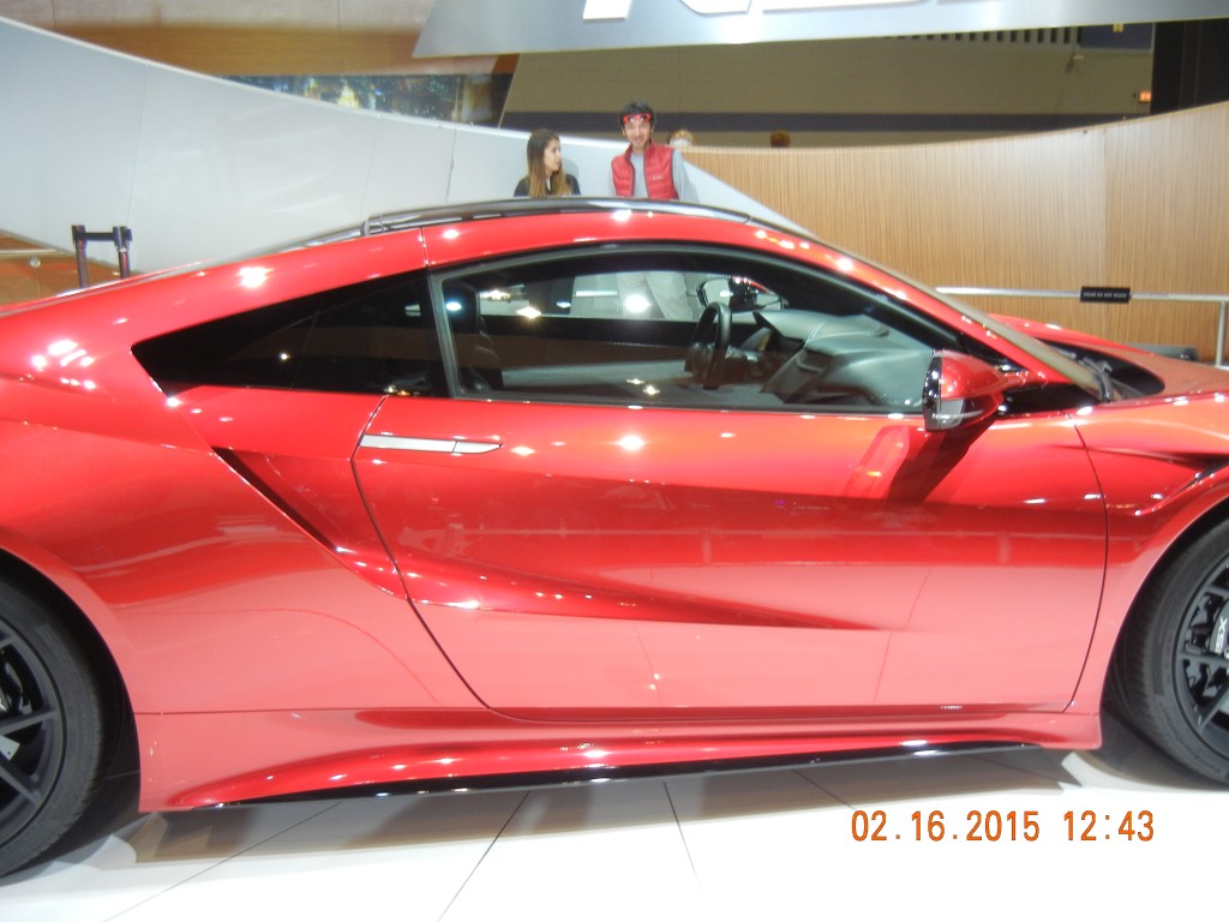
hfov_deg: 54.0
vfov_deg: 41.8
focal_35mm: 34
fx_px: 1207
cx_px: 614
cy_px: 461
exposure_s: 1/60
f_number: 3.6
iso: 246
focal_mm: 6.2
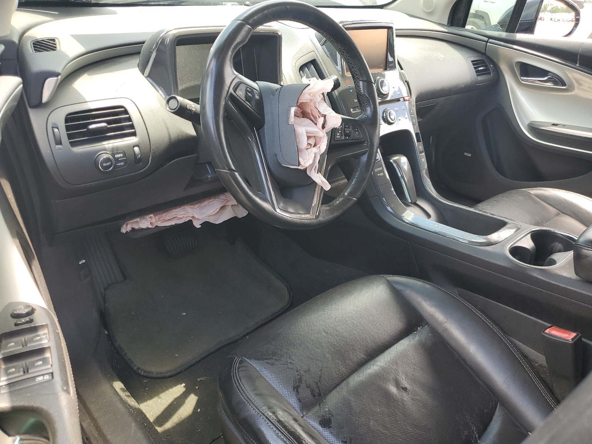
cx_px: 296
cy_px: 222
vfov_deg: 53.1
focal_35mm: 26
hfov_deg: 67.3
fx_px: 445
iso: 50
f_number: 1.5
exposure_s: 1/167
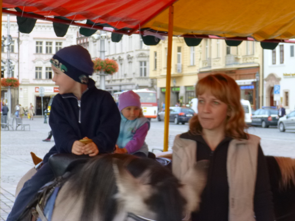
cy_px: 110
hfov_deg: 21.3
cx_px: 148
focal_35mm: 92
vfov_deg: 16.1
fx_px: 784
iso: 200
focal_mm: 16.5
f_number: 5.2
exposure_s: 1/60
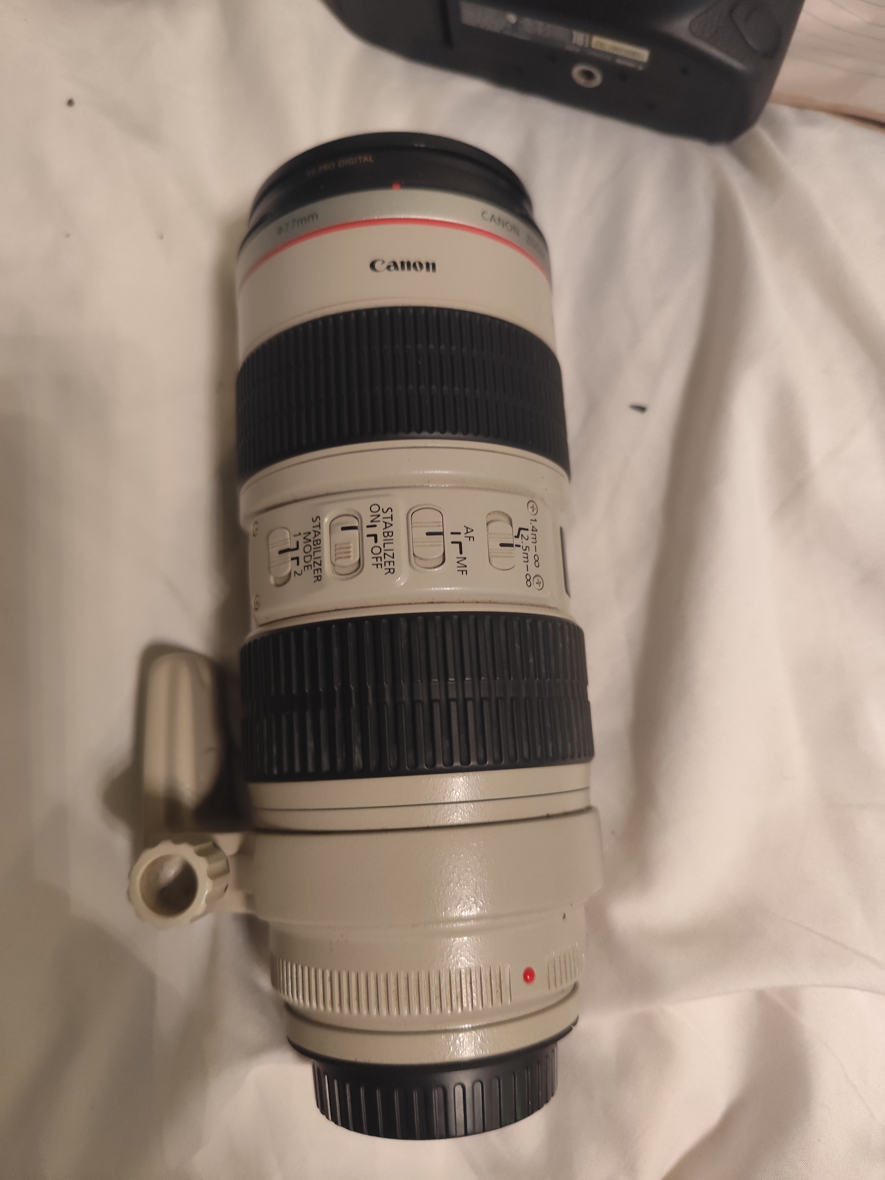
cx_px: 442
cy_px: 590
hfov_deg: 58.9
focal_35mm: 23
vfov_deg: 73.9
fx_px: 784
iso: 1250
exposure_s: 1/25
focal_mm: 6.19
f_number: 1.65
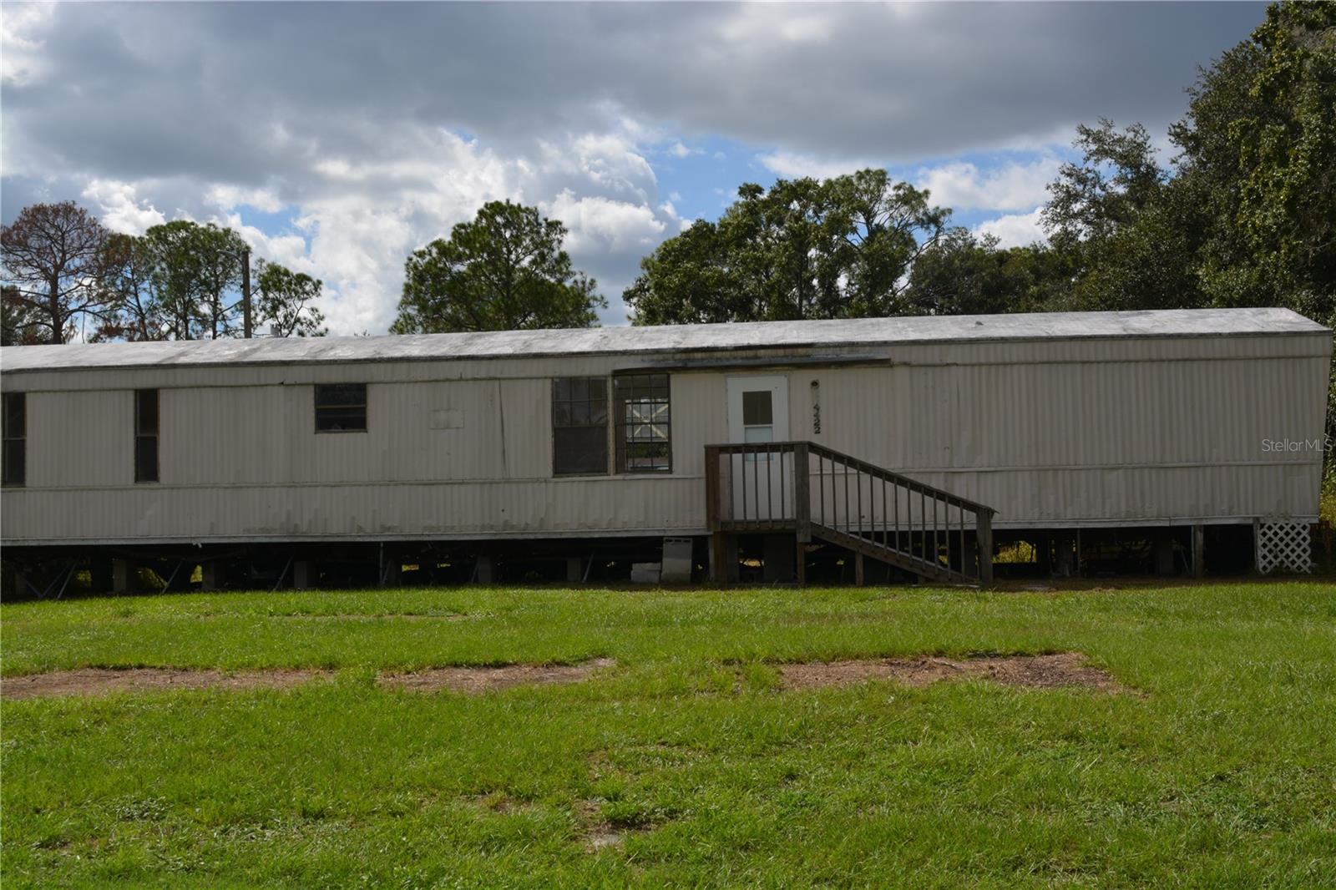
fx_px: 1503
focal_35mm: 40
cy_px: 445
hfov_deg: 47.9
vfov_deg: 33.0
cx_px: 668
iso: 100
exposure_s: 1/200
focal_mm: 27
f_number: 13
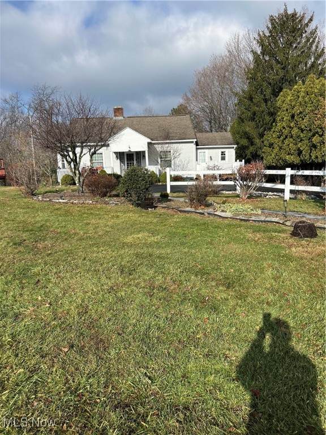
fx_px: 326
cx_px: 163
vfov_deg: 67.3
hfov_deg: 53.1
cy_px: 218
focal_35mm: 26
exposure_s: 1/4630
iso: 50
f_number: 1.5
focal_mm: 5.7
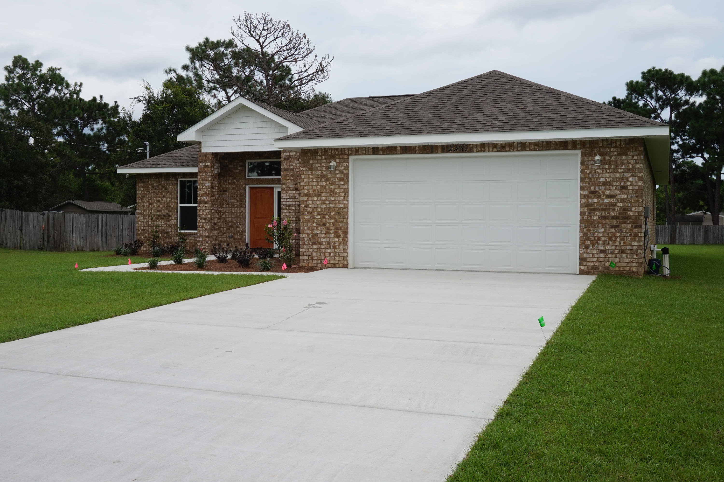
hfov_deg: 51.3
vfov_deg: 35.5
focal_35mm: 38
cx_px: 362
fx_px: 754
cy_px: 241
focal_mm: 25
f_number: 14
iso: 100
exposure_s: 1/100
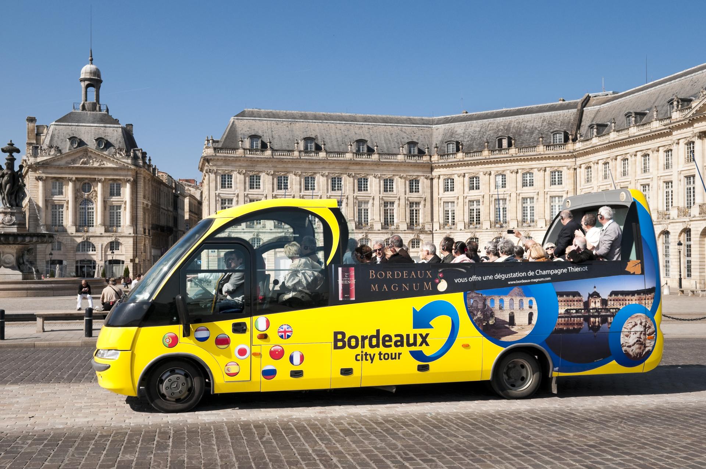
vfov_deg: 34.1
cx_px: 353
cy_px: 234
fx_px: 764
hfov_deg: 49.6
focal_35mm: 39
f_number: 8
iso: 200
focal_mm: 26
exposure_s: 1/500
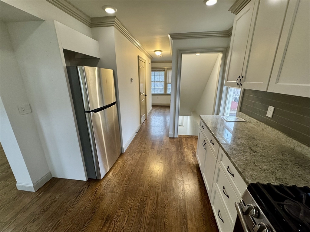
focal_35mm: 14
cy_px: 116
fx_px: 125
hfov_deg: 102.1
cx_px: 155
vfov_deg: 85.7
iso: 250
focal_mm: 2.22
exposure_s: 1/60
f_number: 2.2
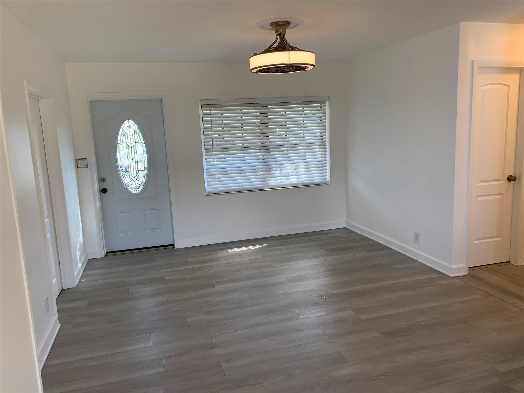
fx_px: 394
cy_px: 196
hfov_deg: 67.3
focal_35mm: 26
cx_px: 262
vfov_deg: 53.1
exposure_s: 1/120
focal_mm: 4.25
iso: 50
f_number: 1.8
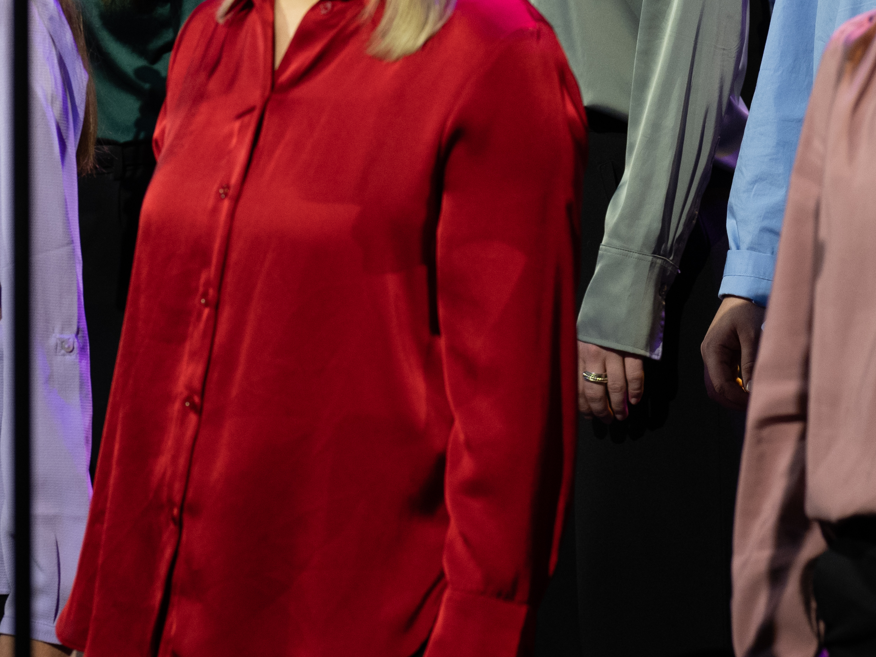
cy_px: -35
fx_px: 6882
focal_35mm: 272
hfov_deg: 7.3
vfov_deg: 5.4
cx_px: 197
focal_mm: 85
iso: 800
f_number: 3.5
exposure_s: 1/160
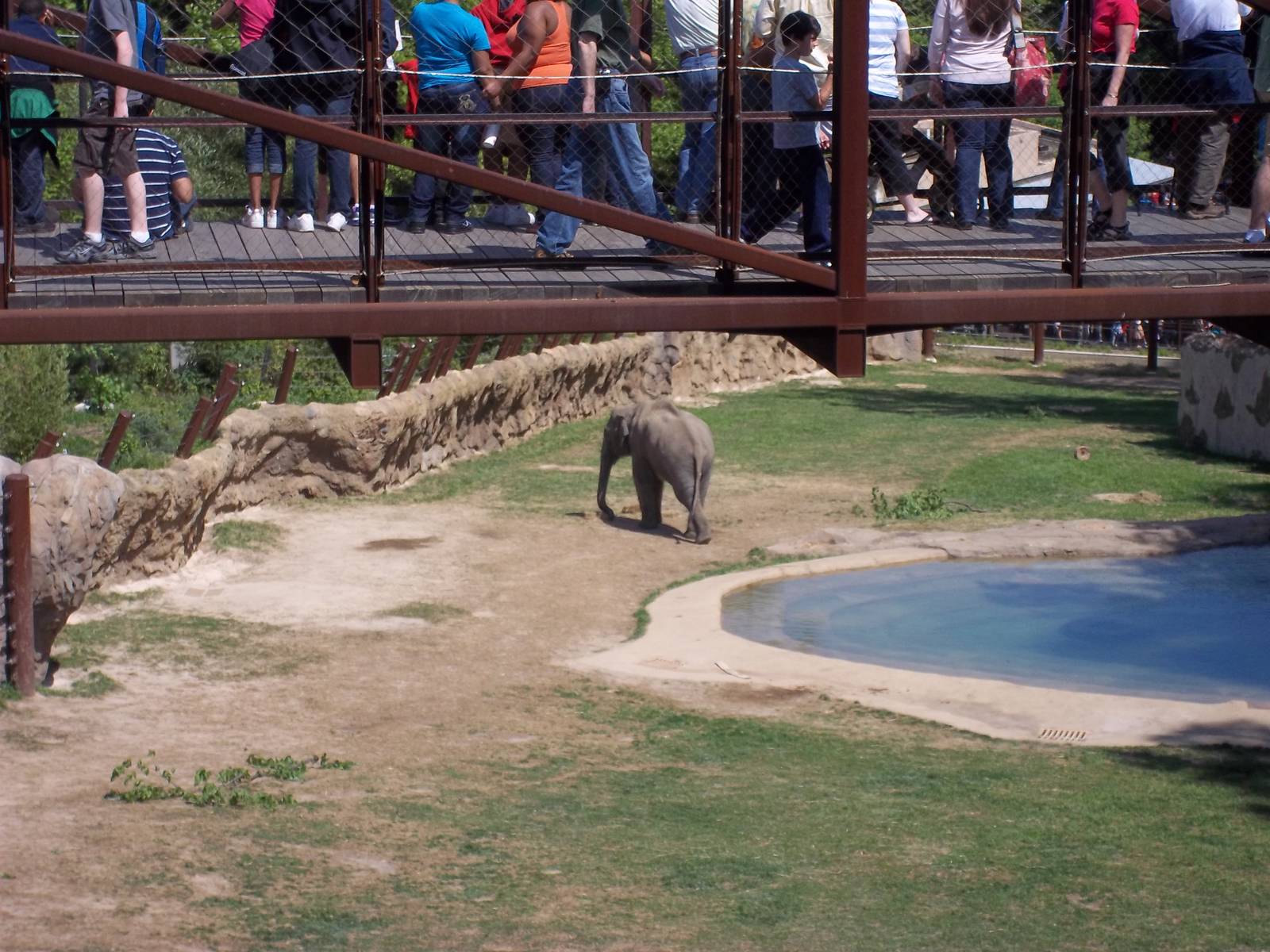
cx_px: 635
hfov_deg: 18.2
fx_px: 3962
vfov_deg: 13.7
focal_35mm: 108
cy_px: 476
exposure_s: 1/500
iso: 80
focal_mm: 19.5
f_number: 5.6
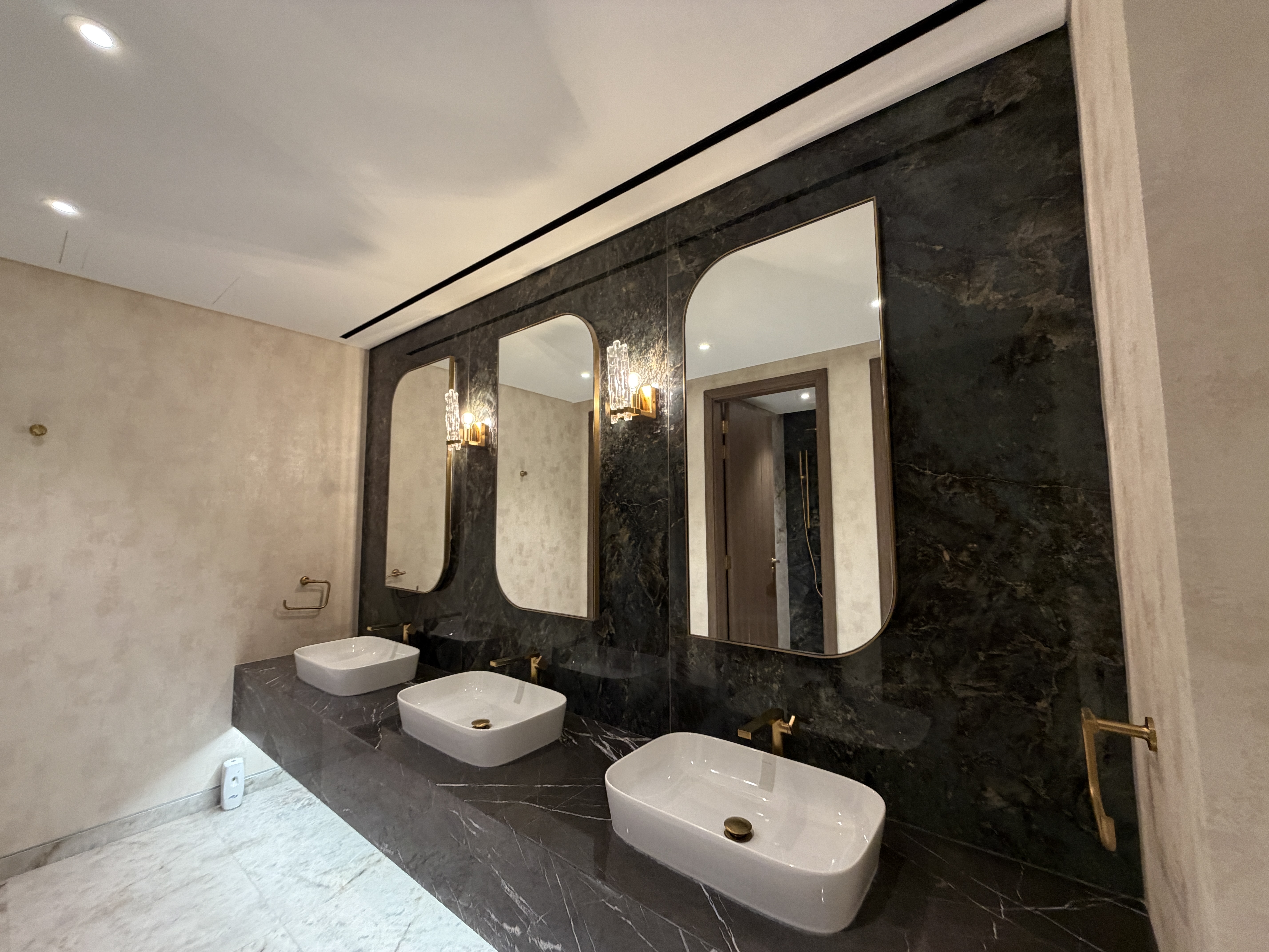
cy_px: 476
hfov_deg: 102.1
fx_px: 513
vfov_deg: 85.7
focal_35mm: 14
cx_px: 634
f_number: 2.2
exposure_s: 1/50
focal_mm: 2.22
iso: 250
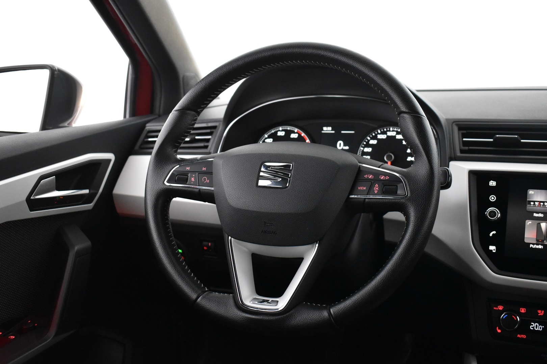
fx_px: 593
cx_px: 274
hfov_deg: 49.6
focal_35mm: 39
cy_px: 182
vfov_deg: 34.2
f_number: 4
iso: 3200
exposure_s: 1/30
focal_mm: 26
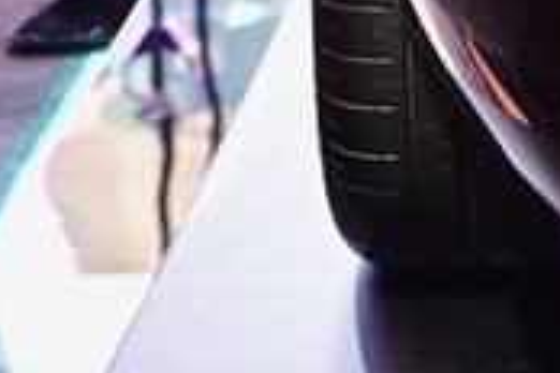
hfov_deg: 6.6
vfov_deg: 4.5
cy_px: -635
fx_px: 4589
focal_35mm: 295
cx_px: 1377
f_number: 4
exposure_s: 1/15
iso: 2000
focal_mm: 50
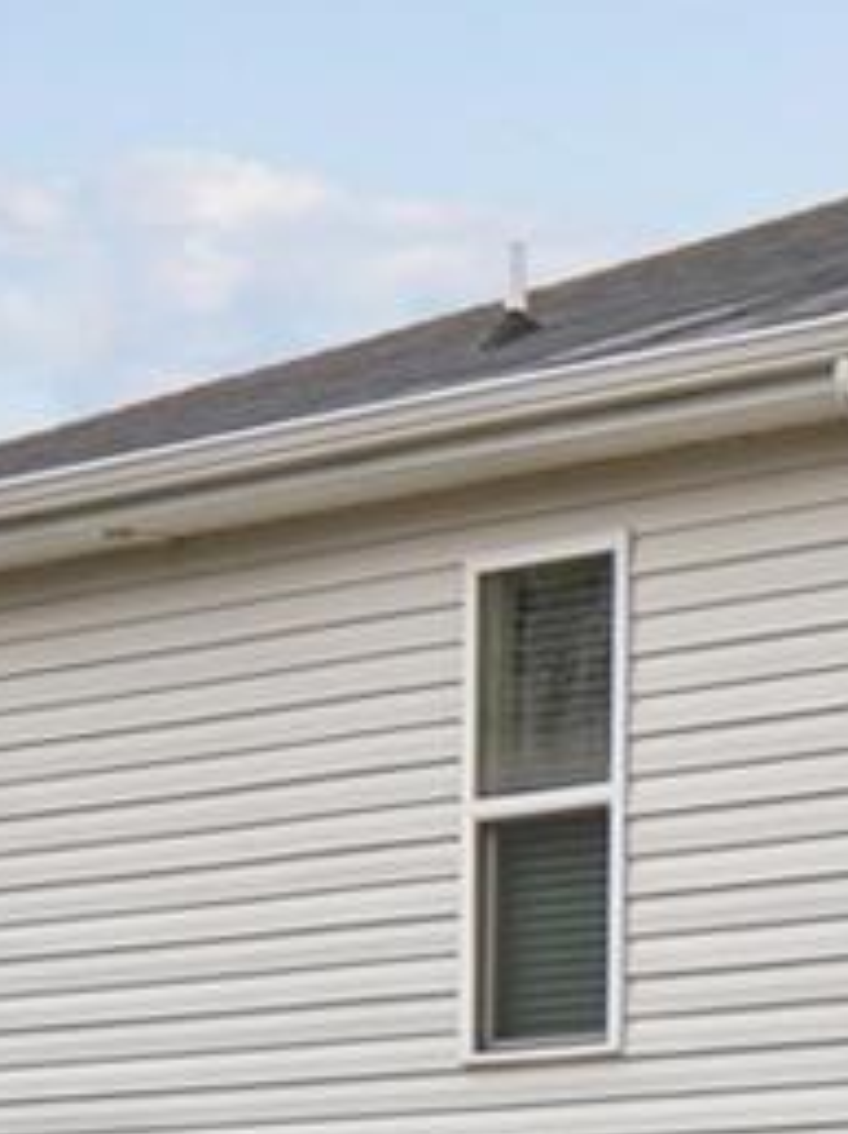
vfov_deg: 11.5
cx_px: 3910
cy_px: 1431
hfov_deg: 6.3
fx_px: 5497
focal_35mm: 168
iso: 100
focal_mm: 22
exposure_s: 1/200
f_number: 4
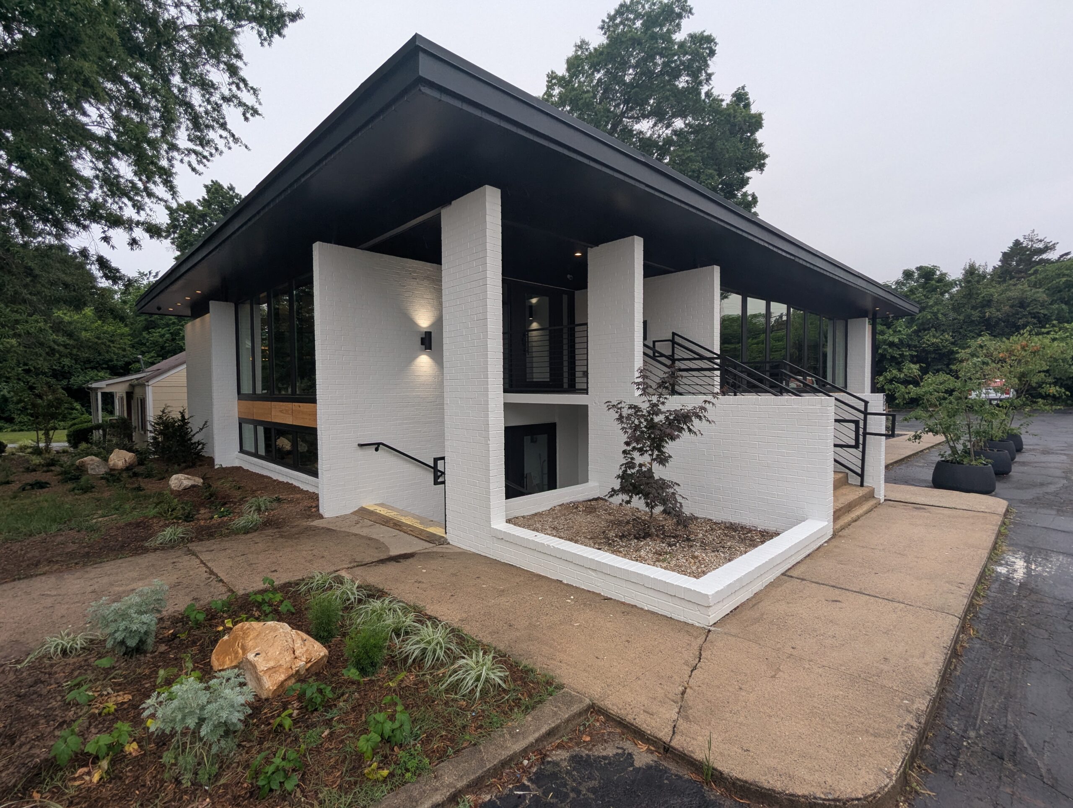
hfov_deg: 94.4
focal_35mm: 16
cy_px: 404
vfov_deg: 78.3
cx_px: 536
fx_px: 497
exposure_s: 1/220
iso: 57
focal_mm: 2.35
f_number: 2.2
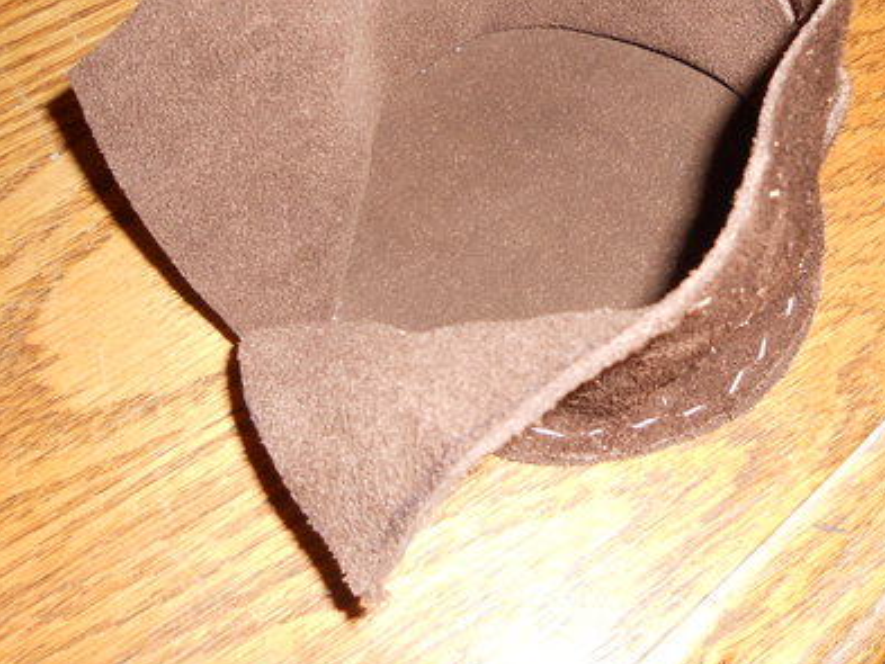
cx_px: 538
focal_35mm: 44
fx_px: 1125
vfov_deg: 32.5
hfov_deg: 42.7
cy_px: 194
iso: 80
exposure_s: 1/25
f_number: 3.2
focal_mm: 4.9
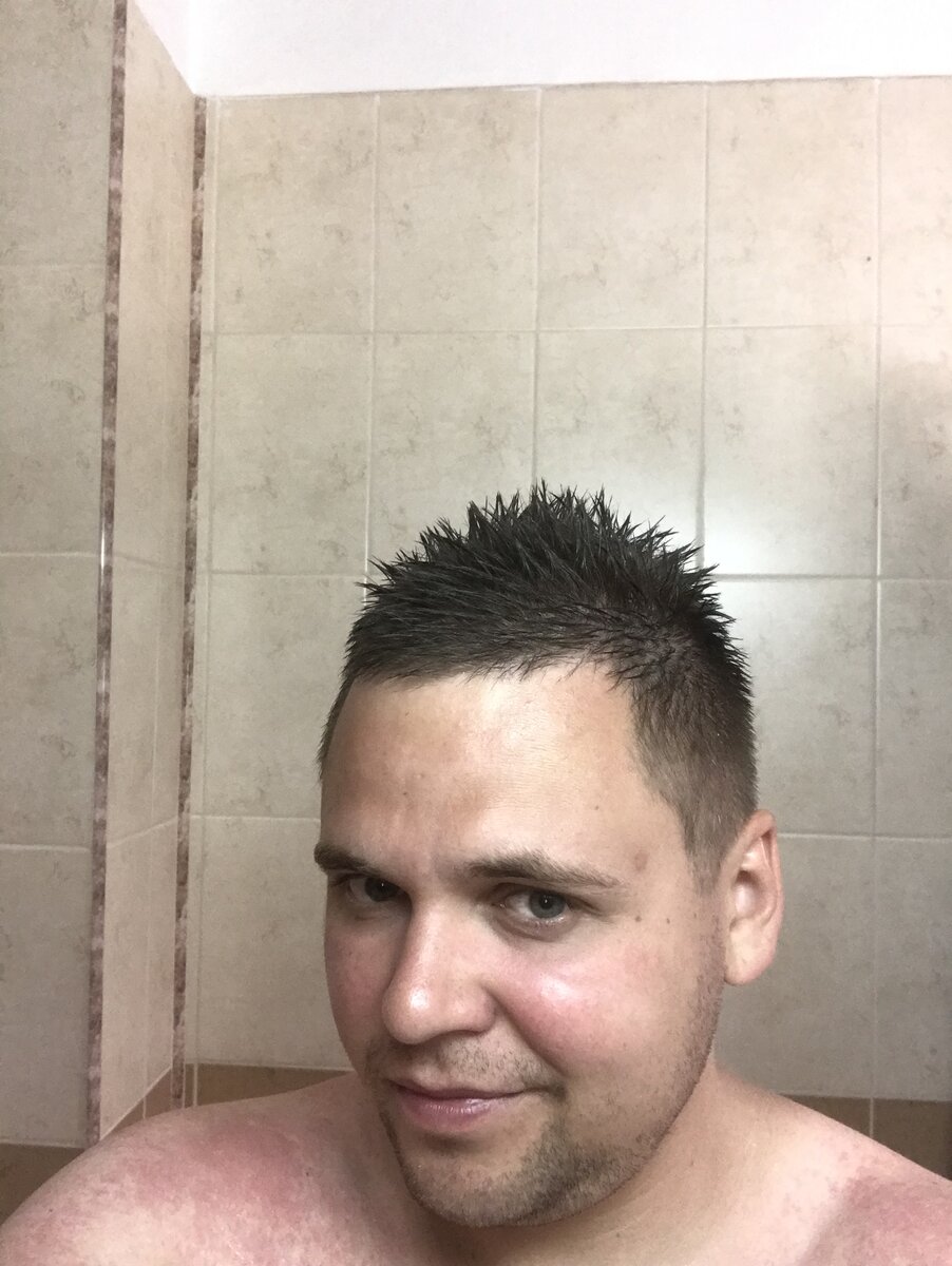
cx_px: 476
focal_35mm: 32
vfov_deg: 56.8
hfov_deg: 44.2
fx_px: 1172
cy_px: 633
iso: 100
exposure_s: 1/33
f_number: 2.2
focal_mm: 2.87
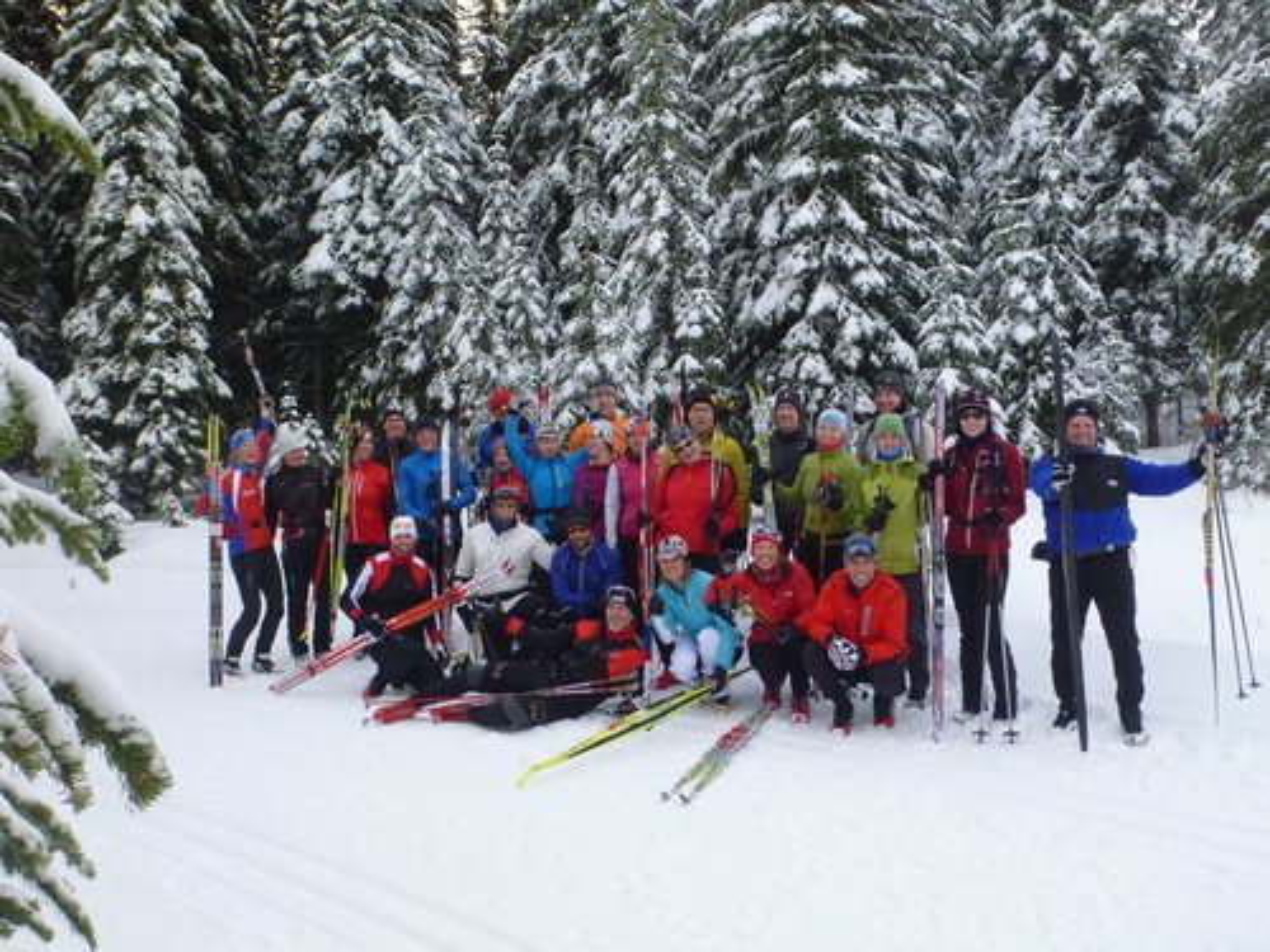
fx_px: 1504
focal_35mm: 41
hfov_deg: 45.8
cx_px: 635
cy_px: 476
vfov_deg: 35.1
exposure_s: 1/60
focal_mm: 7.4
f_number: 4.2
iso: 160
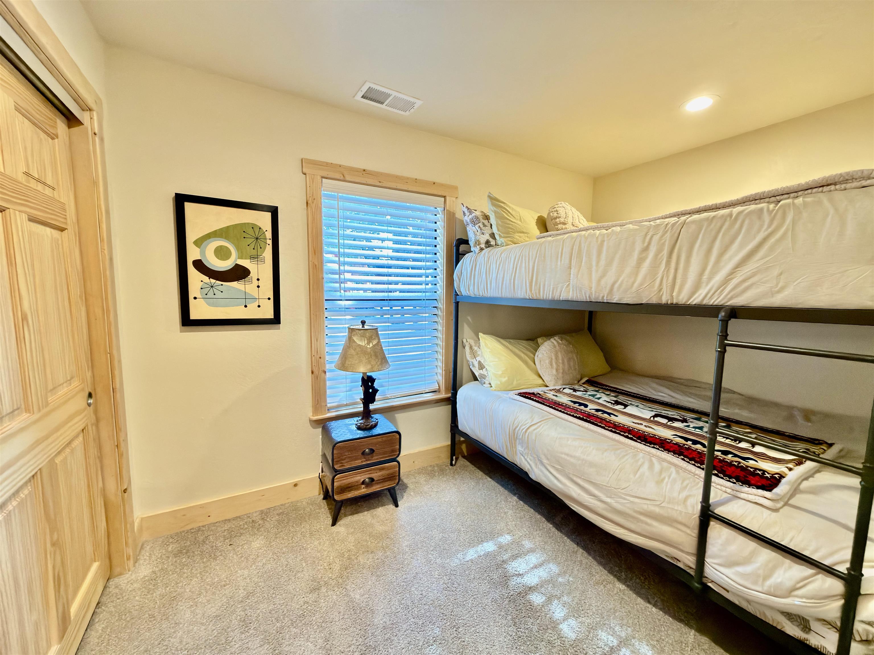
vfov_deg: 85.7
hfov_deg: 102.1
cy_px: 328
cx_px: 437
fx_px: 353
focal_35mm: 14
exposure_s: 1/24
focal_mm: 2.22
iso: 400
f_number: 2.2
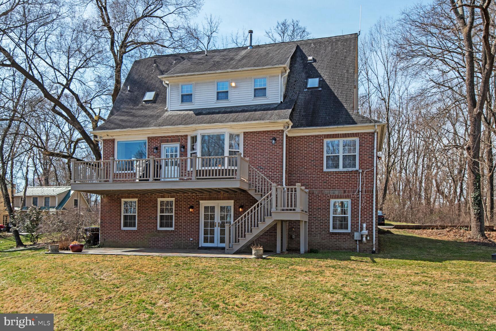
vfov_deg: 46.4
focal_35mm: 28
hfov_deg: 65.5
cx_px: 248
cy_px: 166
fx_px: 386
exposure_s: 1/160
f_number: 8
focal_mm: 28
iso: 400
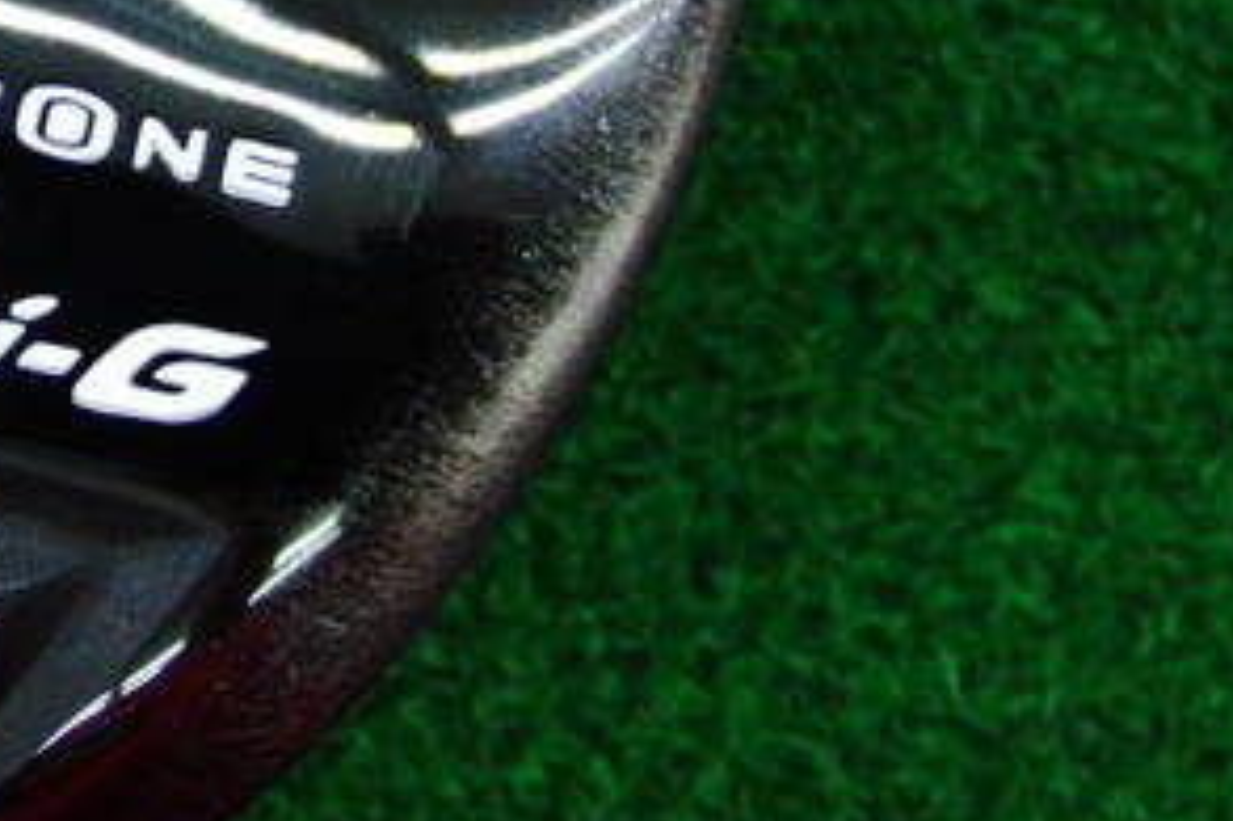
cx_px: -63
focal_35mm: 84
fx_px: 2875
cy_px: -13
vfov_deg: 15.9
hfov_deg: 23.0
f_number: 3.6
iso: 400
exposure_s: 1/80
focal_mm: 6.42
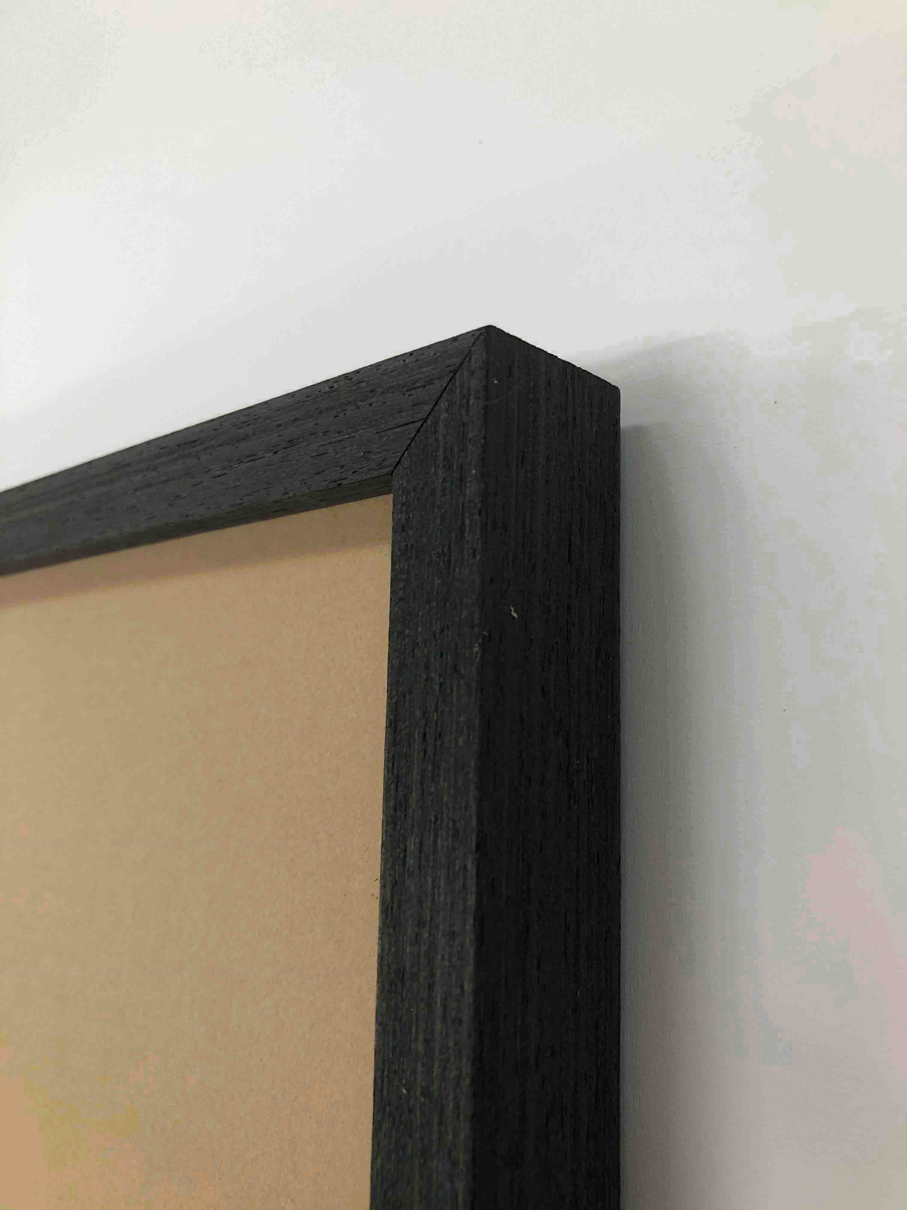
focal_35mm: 28
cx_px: 454
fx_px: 978
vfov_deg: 63.4
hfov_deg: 49.7
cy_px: 605
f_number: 1.8
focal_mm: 4
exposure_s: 1/30
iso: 32
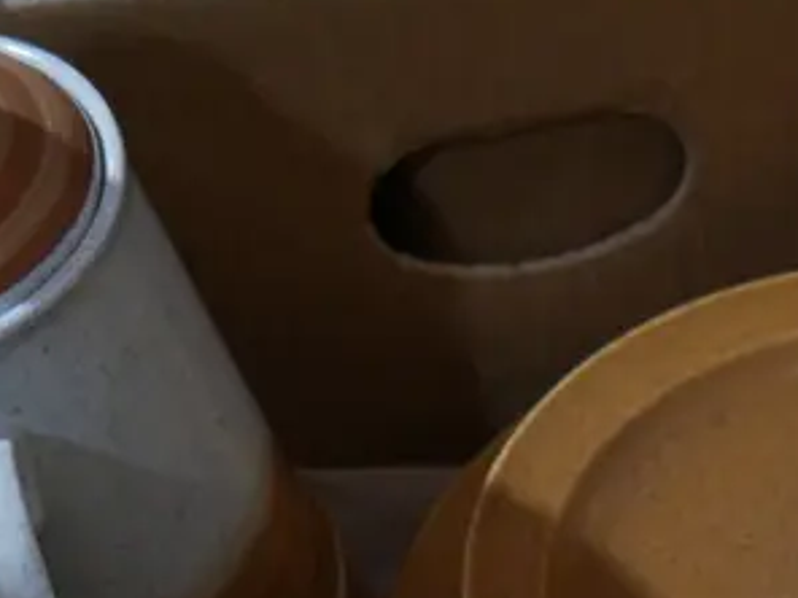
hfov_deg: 19.4
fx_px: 2236
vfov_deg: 13.9
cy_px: 1006
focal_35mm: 97
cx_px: 860
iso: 320
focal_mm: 14
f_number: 3.5
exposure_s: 1/60
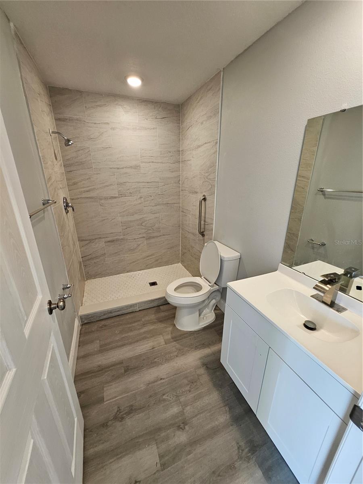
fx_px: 182
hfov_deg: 89.9
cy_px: 242
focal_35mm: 13
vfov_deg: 106.2
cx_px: 182
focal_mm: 1.74
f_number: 2.2
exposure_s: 1/60
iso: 100
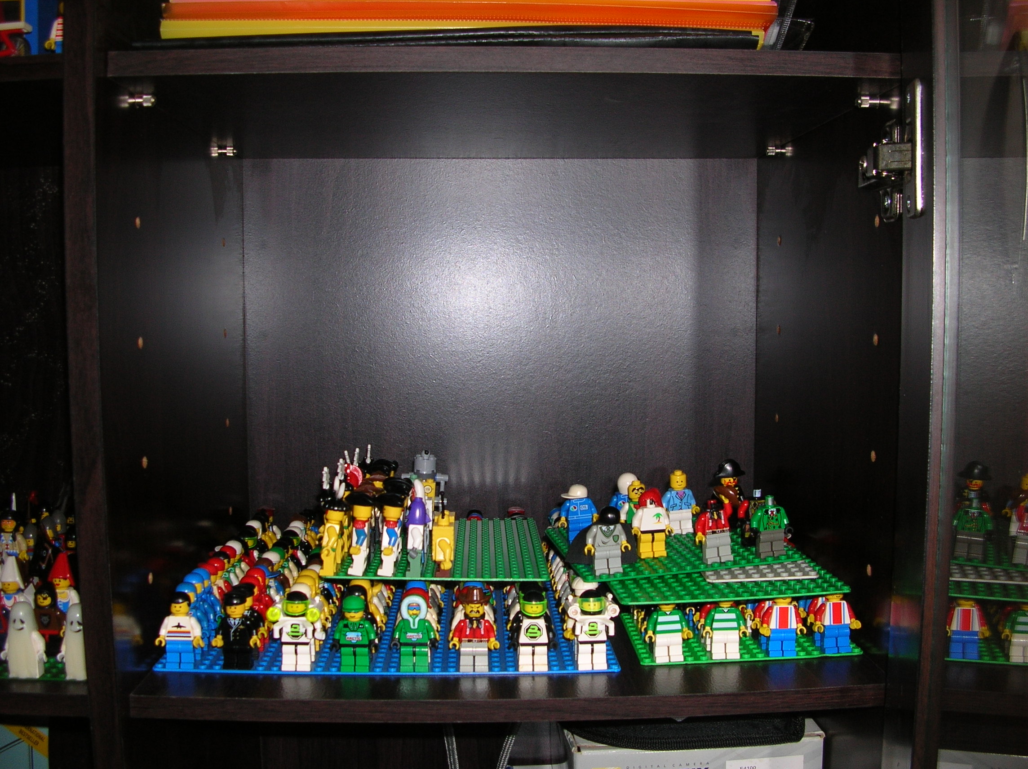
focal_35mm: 35
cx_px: 514
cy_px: 384
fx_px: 1039
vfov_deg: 40.6
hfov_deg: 52.7
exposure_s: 1/60.1
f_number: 2.8
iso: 50
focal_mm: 5.8
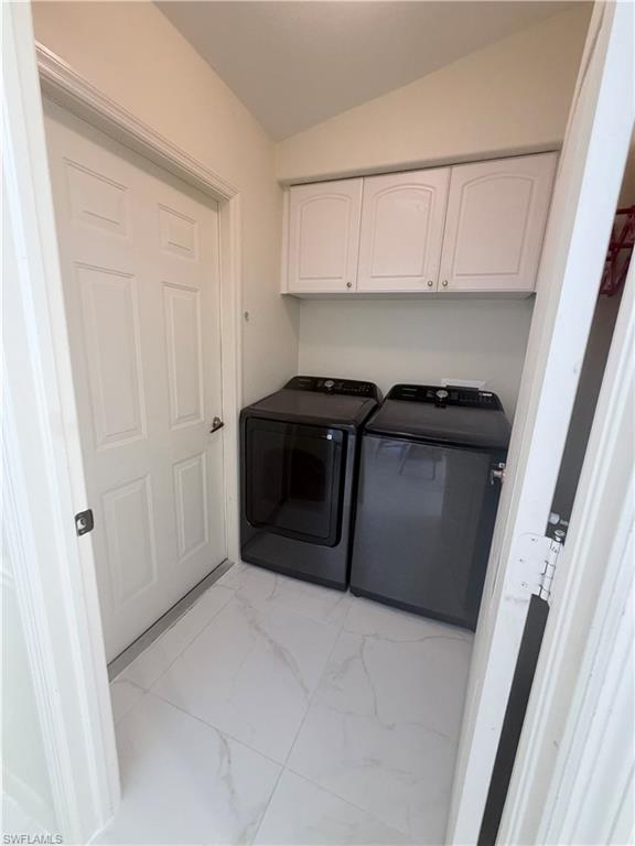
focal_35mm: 14
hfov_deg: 85.7
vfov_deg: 102.1
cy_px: 423
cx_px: 318
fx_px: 342
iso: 250
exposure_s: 1/60
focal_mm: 2.22
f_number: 2.2
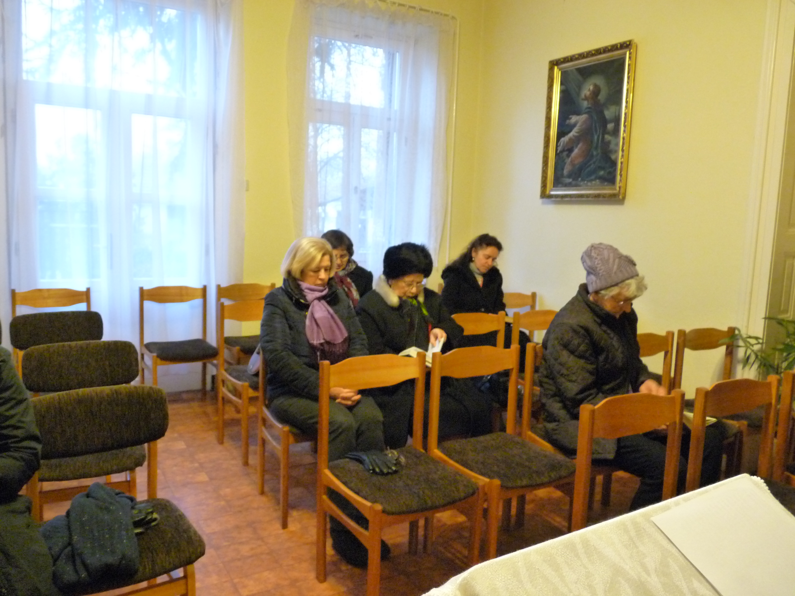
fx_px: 620
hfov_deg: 65.3
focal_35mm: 27
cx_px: 398
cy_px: 298
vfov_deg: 51.4
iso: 800
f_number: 2.8
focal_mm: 4.8
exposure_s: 1/20
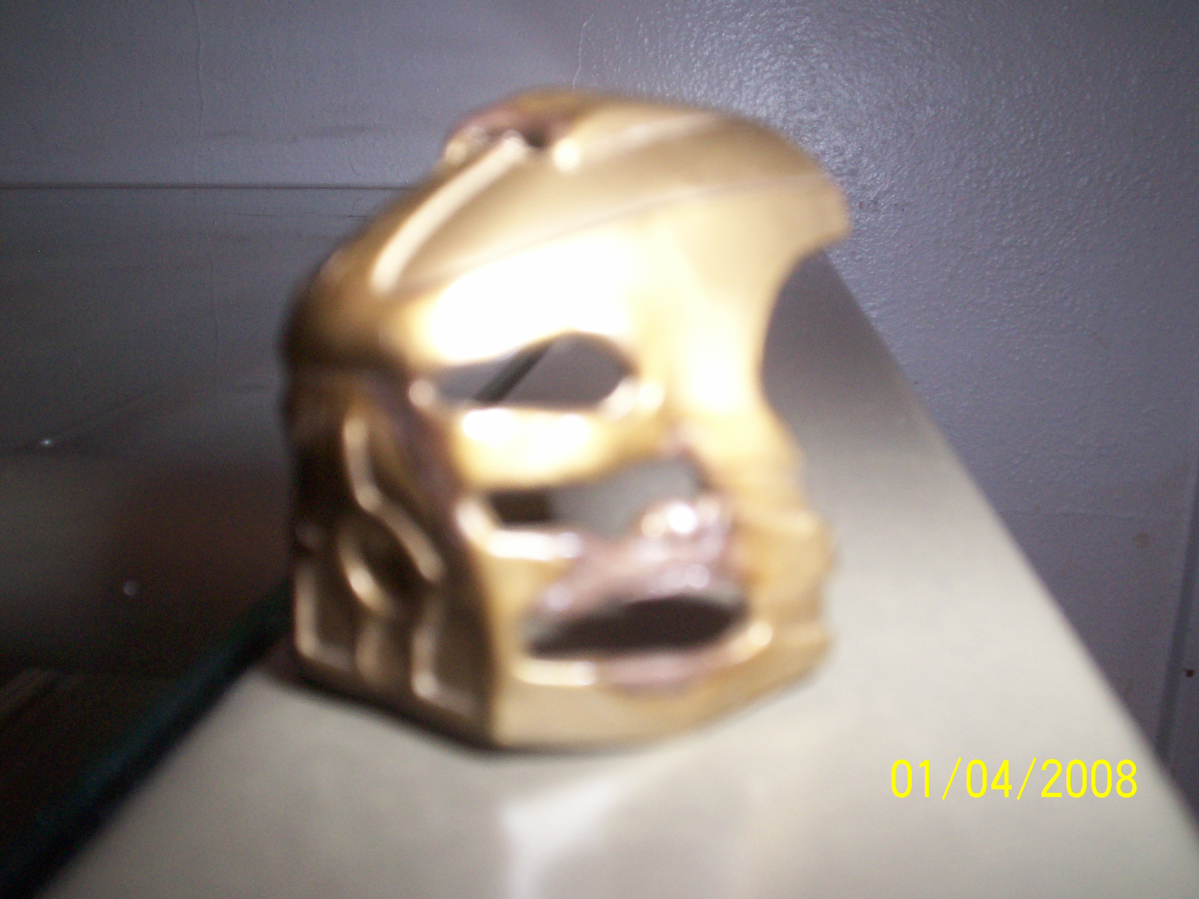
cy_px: 450
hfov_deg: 51.4
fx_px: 1247
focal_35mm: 36
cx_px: 600
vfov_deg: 39.7
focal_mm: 5.9
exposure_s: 1/45.3
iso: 140
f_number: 4.5
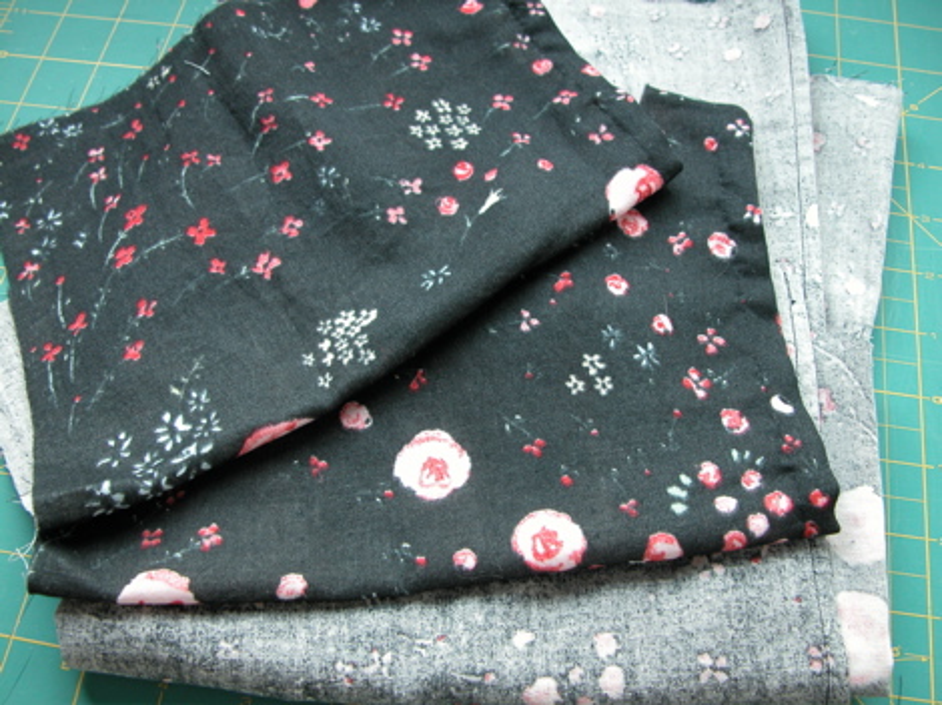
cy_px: 352
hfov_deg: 52.6
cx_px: 471
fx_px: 952
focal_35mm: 35
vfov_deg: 40.7
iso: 100
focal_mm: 8.9
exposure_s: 1/14.6
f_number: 2.8
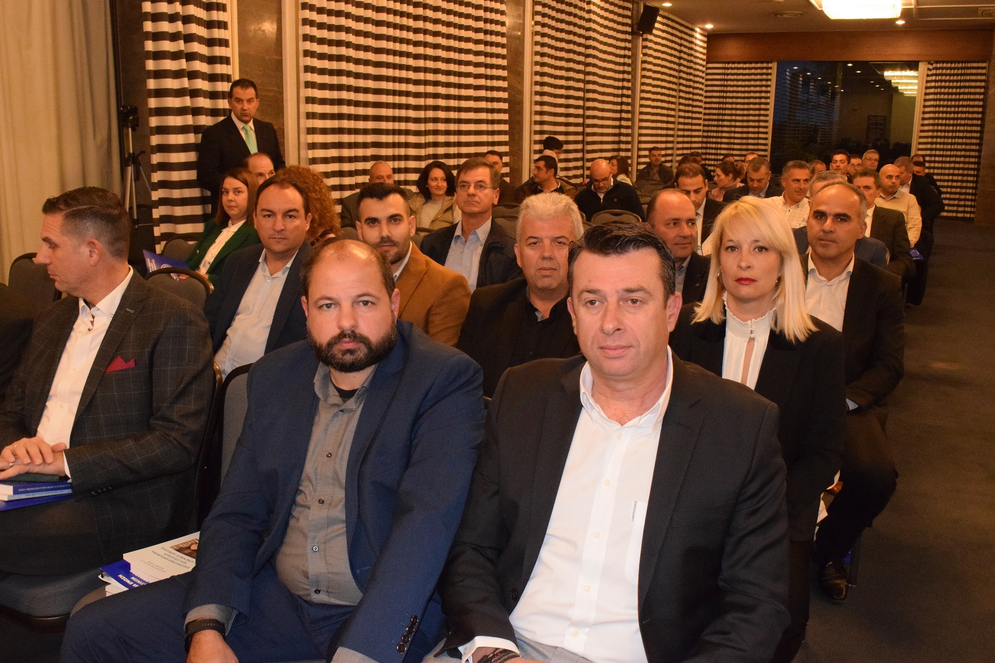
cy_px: 332
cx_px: 498
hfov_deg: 57.2
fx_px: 912
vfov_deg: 40.0
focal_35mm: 33
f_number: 11
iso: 6400
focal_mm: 22
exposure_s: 1/60
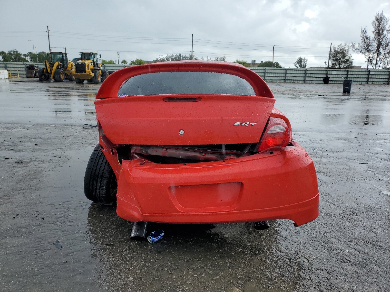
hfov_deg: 67.3
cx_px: 195
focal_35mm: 26
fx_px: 293
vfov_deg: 53.1
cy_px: 146
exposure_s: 1/769
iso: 50
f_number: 1.5
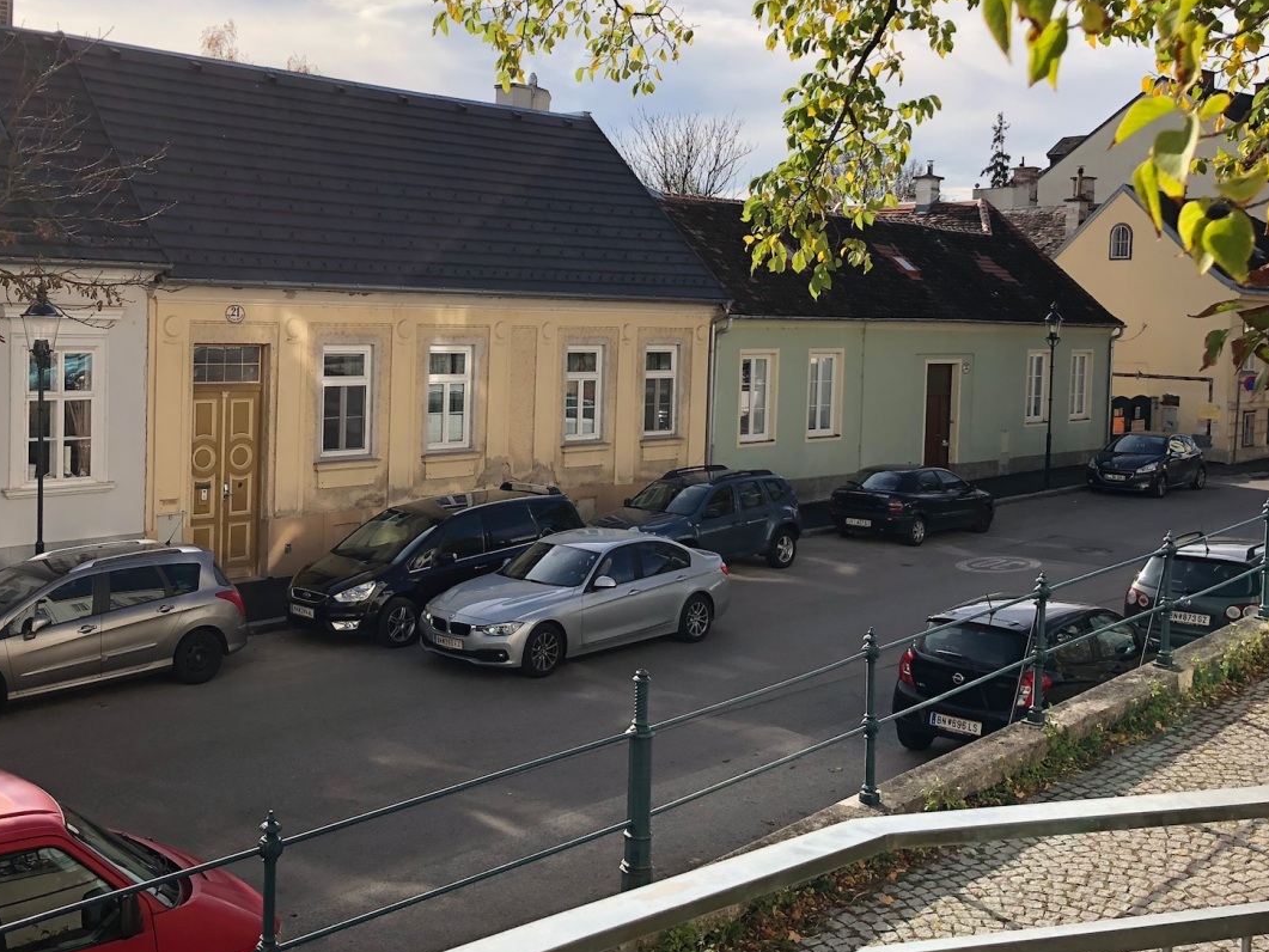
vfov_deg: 35.0
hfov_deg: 45.5
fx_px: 1503
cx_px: 500
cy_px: 379
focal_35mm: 41
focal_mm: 3.99
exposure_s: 1/2088
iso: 20
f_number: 1.8
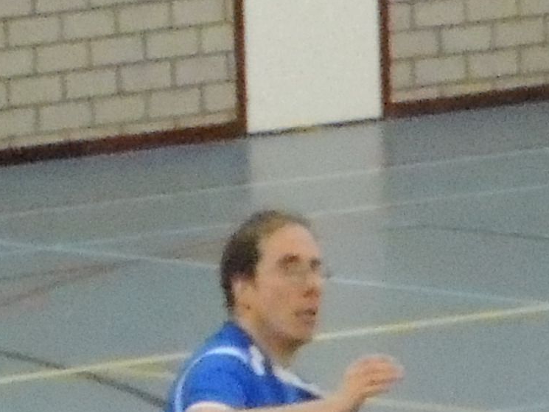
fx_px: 14228
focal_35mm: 897
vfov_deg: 1.7
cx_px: -204
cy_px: 80
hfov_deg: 2.2
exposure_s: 1/200
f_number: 4.4
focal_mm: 25.8
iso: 3200
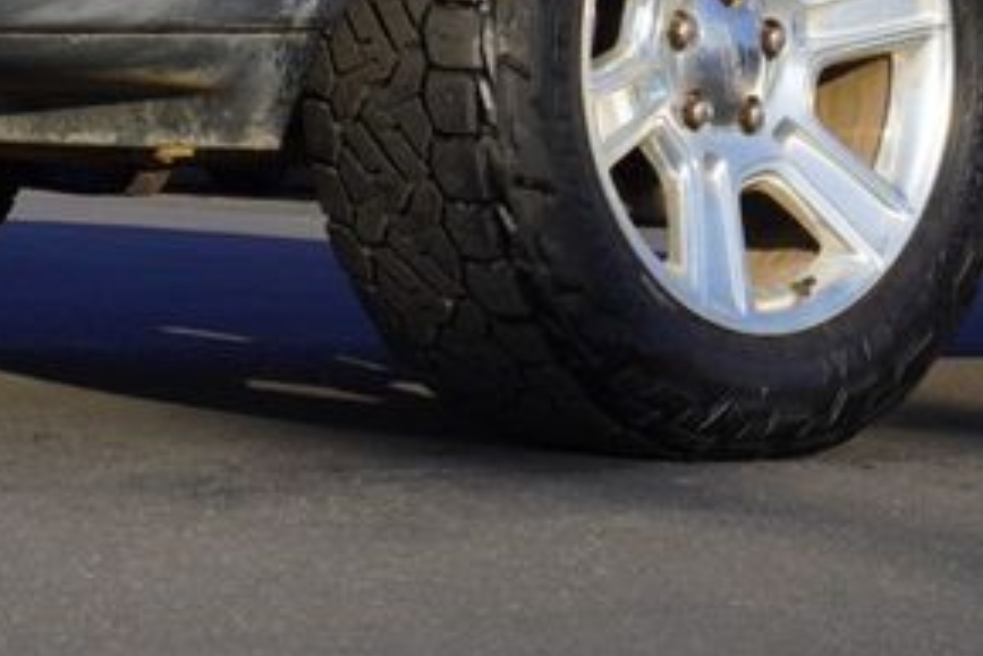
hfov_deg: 15.4
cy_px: -353
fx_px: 3627
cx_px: 742
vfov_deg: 10.0
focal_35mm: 133
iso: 100
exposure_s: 1/125
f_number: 10
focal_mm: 25
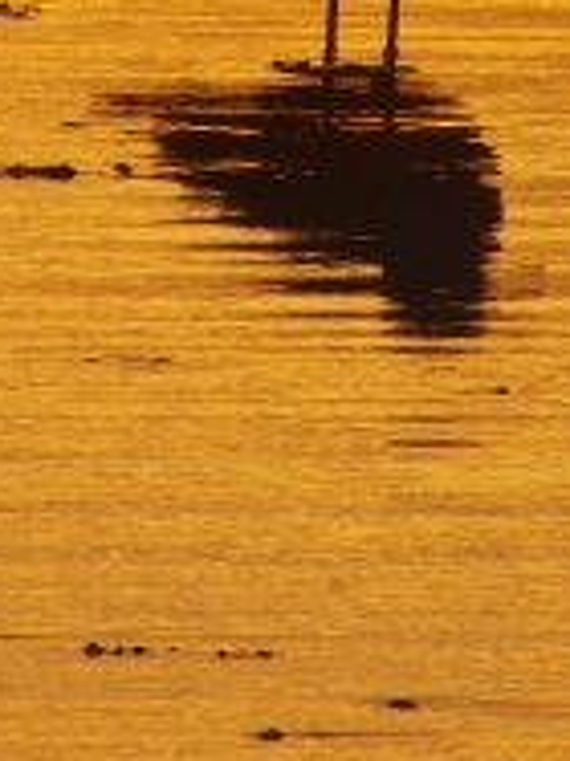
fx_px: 36289
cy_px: -12
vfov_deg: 1.2
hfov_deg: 0.9
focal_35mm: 1651
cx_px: 432
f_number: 5.9
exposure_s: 1/350
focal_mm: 86.1
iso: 100
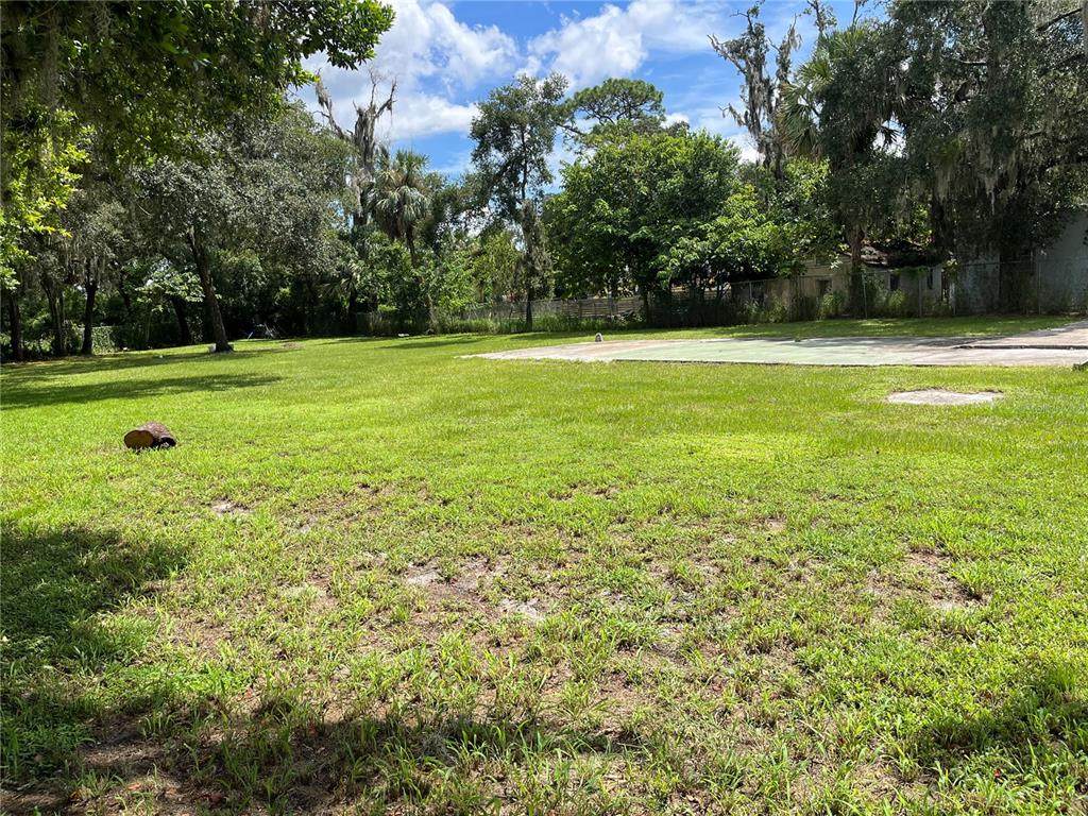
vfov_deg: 53.1
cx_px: 544
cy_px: 408
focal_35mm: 26
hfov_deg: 67.3
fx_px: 817
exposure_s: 1/2179
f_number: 1.6
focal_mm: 5.1
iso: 50
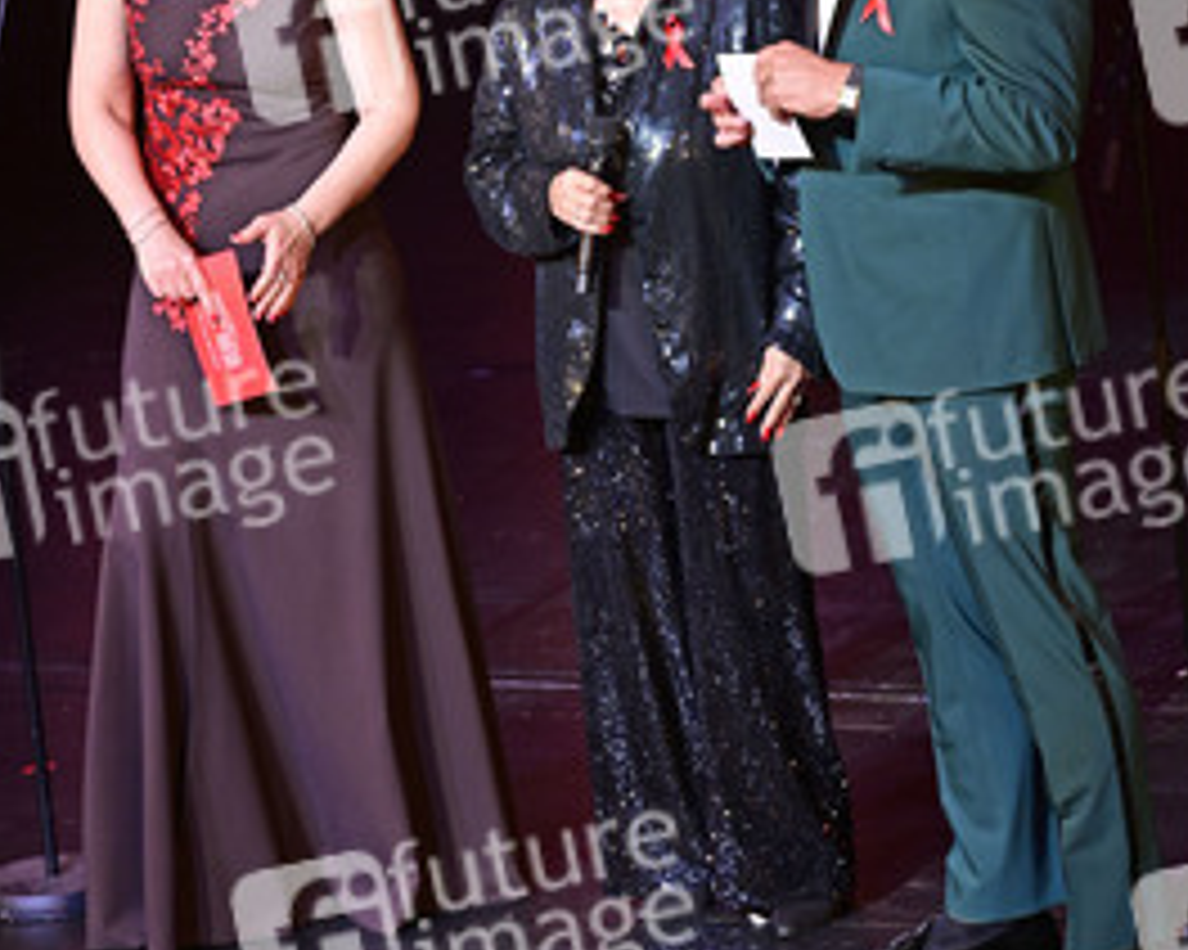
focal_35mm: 270
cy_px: 243
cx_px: 594
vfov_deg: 5.7
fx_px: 9490
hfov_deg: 7.2
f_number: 6.3
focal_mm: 190
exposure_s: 1/160
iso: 800
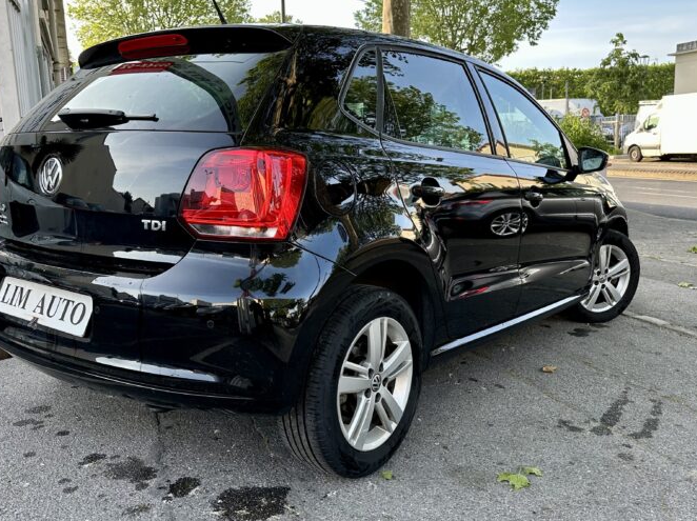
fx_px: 583
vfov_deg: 48.0
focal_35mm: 29
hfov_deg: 61.5
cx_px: 307
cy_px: 229
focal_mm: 6.86
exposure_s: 1/361
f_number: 1.78
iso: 80
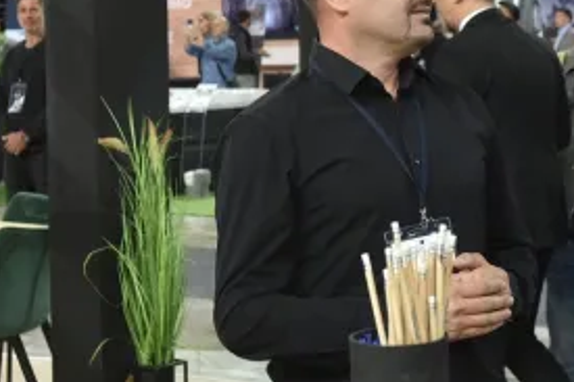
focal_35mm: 105
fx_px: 1673
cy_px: 39
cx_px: 317
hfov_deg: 19.5
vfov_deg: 12.9
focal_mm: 38
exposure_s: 1/160
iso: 1600
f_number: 5
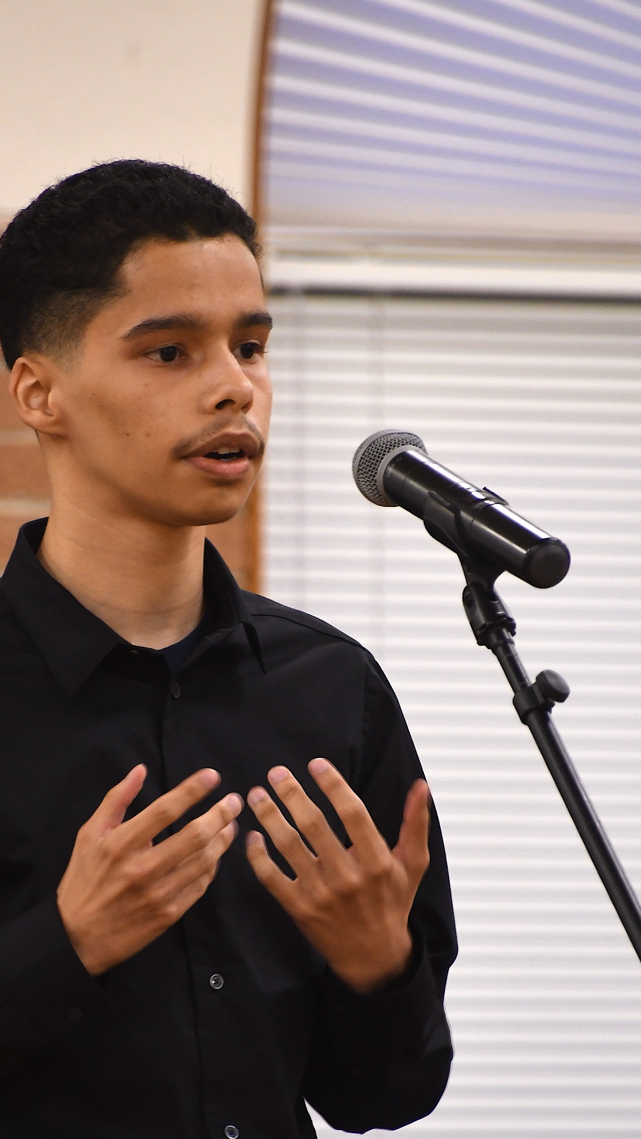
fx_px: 20424
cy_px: 731
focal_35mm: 676
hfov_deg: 1.8
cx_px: 221
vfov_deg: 3.2
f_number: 6.3
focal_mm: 300
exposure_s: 1/30
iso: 1250
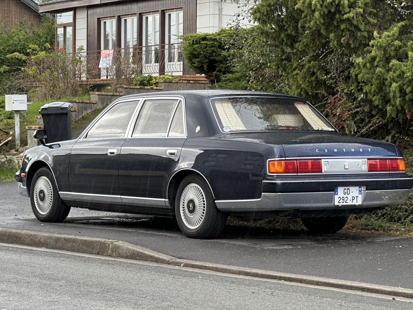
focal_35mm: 82
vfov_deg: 18.0
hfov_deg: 23.8
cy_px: 160
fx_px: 978
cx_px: 216
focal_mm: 9
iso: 50
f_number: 2.8
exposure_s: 1/99
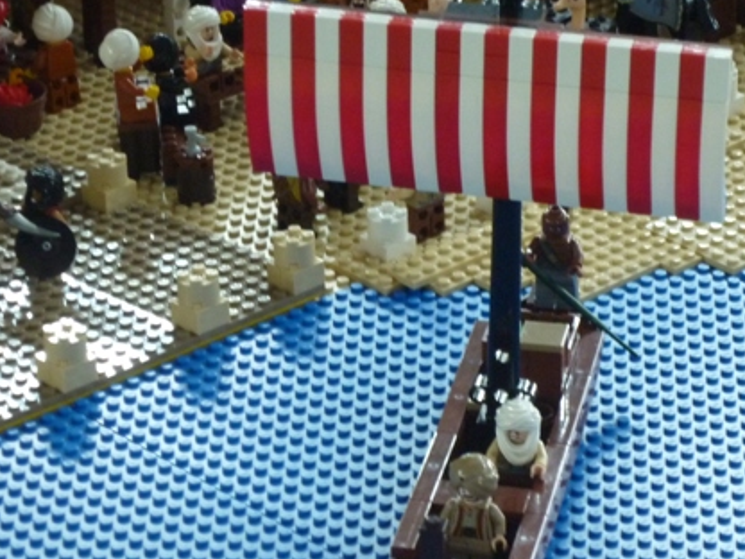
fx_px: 4369
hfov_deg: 9.7
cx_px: 473
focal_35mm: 203
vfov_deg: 7.3
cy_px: 297
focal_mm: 22
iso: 400
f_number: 5.9
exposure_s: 1/10
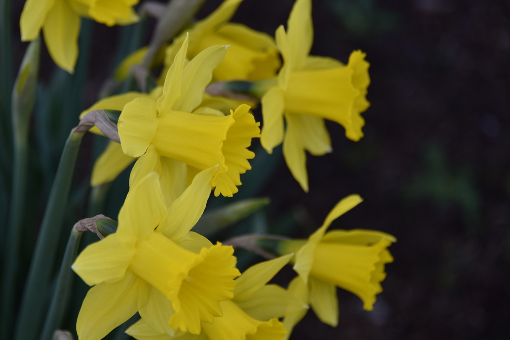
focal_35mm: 206
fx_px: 2919
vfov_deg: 6.7
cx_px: 207
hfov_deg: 10.0
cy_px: 167
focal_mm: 170
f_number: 5.6
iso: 360
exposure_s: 1/400
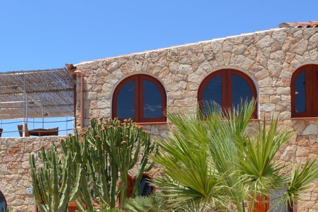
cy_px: 181
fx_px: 556
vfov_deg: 21.2
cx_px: -51
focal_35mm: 63
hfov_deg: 28.3
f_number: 8
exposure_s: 1/250
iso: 100
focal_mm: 18
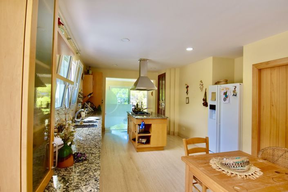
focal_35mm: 18
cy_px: 96
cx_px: 144
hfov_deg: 90.0
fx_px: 144
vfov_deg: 67.4
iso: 400
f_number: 6.3
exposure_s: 1/160
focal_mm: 12
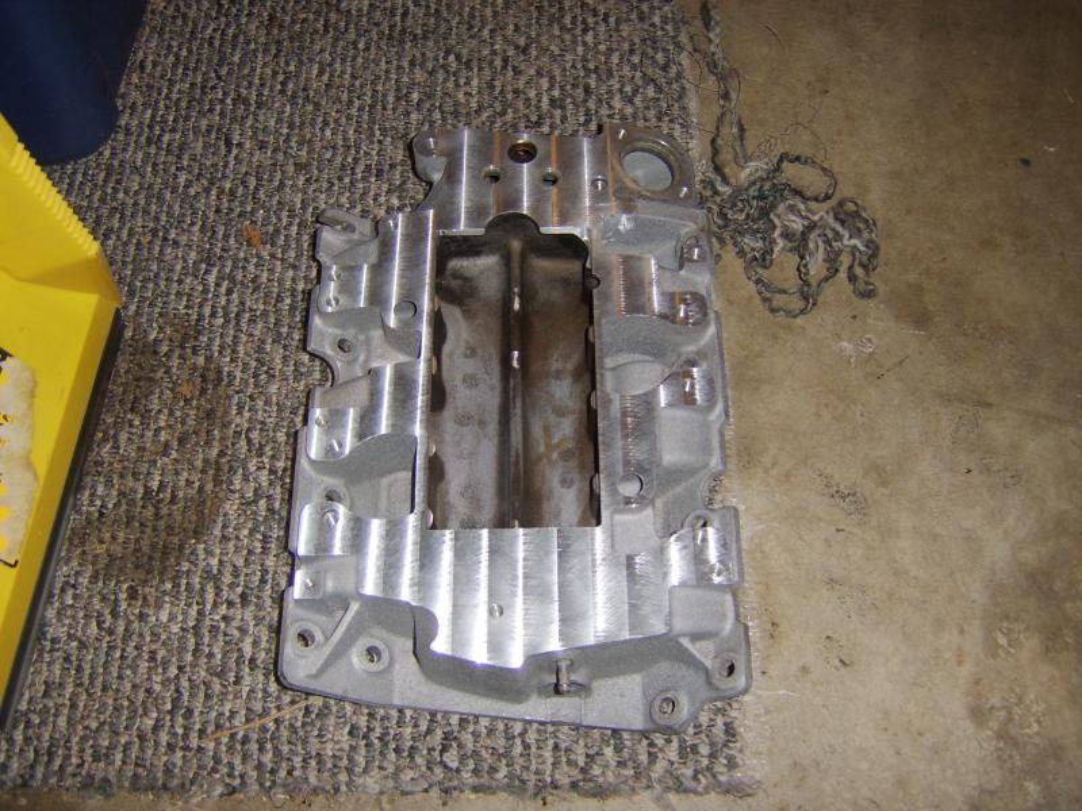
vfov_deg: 45.4
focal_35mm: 31
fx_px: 969
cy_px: 406
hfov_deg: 58.4
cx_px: 541
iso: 141
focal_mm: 8.13
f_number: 2.7
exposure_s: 1/30
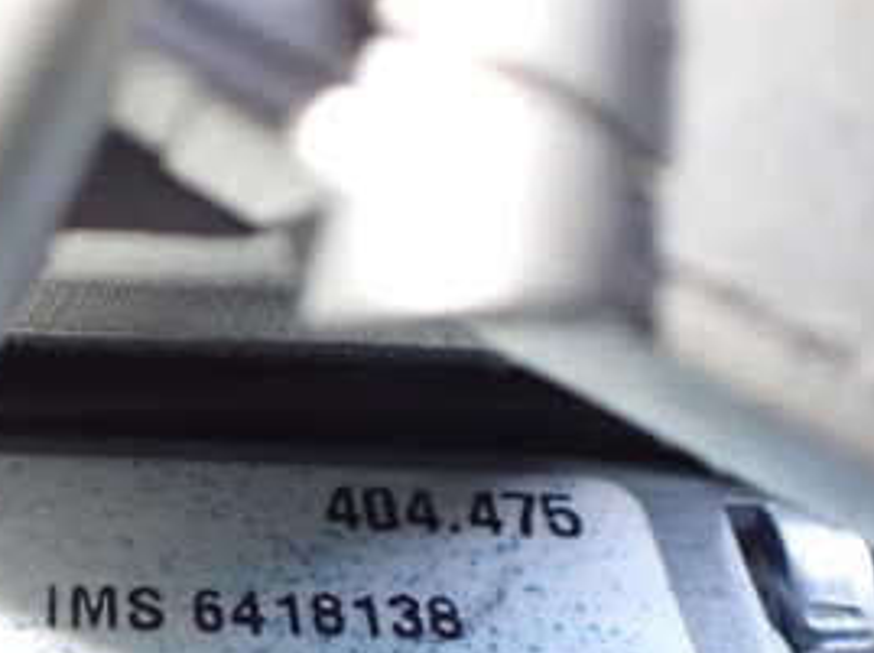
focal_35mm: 67
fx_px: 1689
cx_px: 146
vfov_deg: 21.5
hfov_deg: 28.3
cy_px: 543
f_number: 2.3
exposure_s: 1/100
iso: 800
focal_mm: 5.4
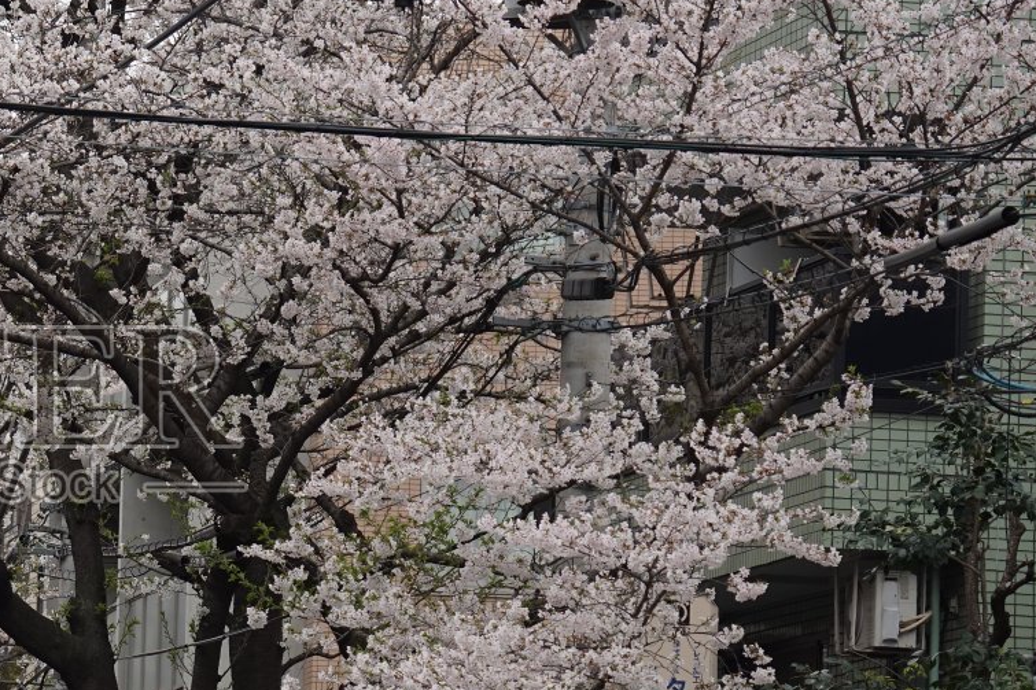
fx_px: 9149
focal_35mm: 318
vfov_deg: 4.3
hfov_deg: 6.5
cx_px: 16
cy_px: 420
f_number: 6.3
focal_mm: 150
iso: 100
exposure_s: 1/320
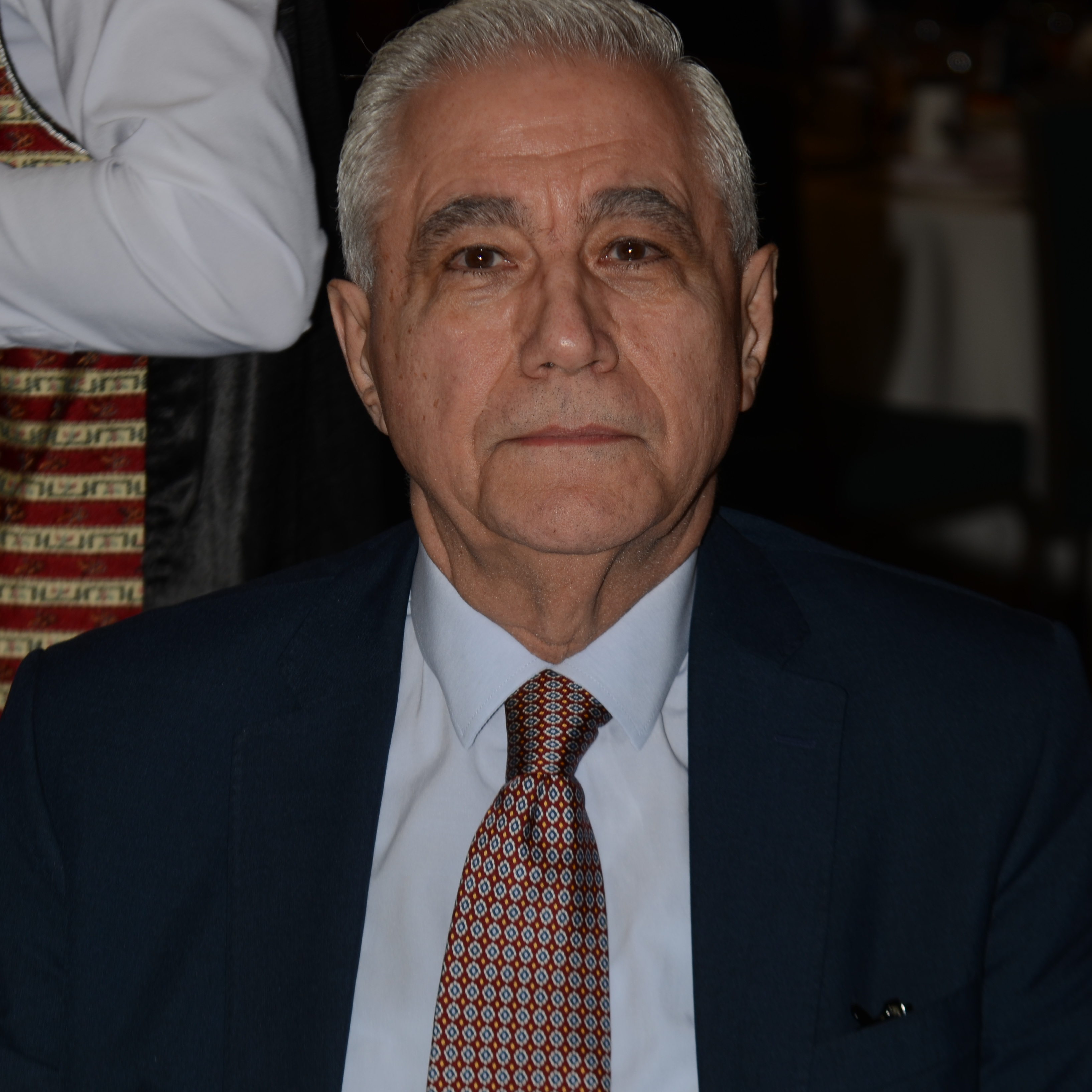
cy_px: 460
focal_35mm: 150
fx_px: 5354
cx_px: 546
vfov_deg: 11.6
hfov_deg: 11.6
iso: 100
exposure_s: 1/250
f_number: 4.5
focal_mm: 78
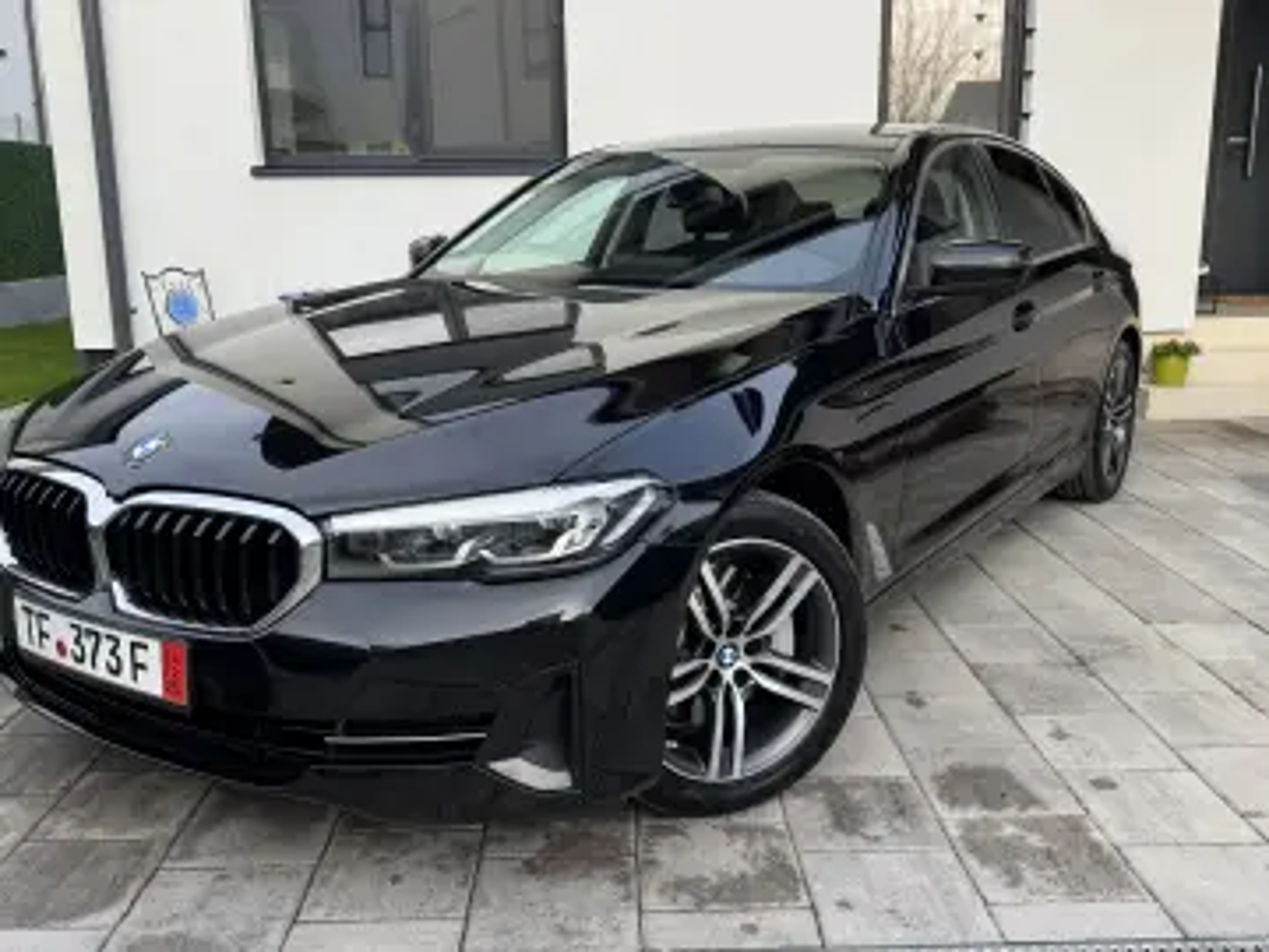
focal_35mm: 24
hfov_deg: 71.6
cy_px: 476
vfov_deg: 56.8
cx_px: 634
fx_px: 880
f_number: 1.78
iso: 80
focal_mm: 6.76
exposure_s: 1/853
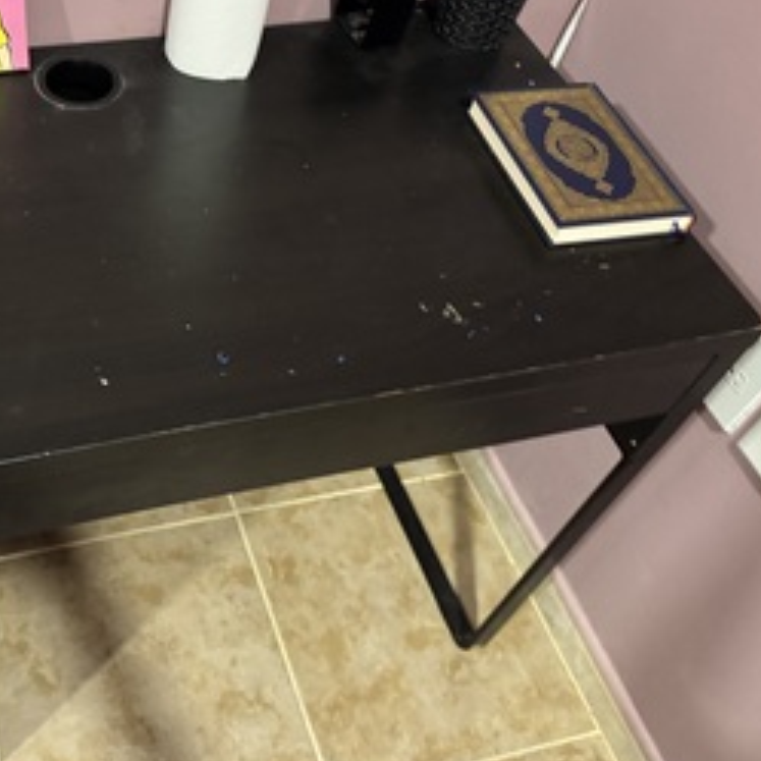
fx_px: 970
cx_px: 136
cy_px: 292
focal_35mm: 39
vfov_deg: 42.6
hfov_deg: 40.8
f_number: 1.78
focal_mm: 6.76
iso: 1000
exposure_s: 1/40
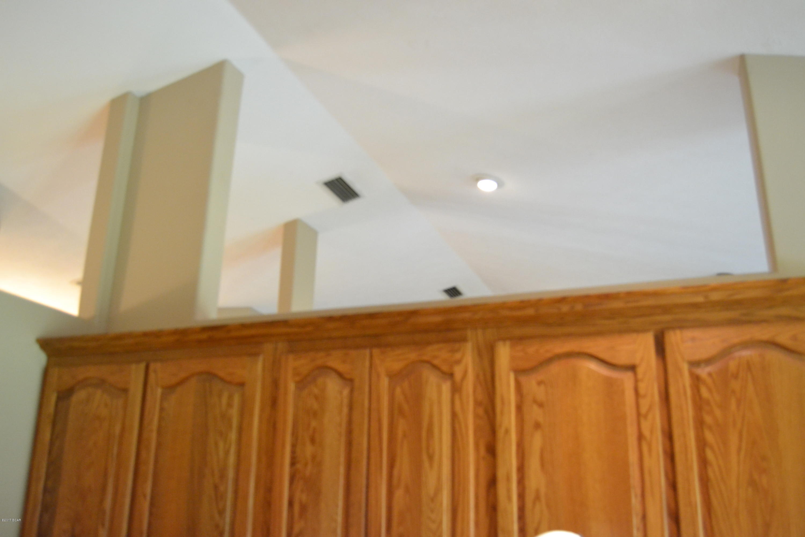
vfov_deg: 40.0
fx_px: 738
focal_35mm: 33
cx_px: 402
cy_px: 268
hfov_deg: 57.2
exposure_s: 1/60
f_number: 3.5
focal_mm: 22
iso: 2000
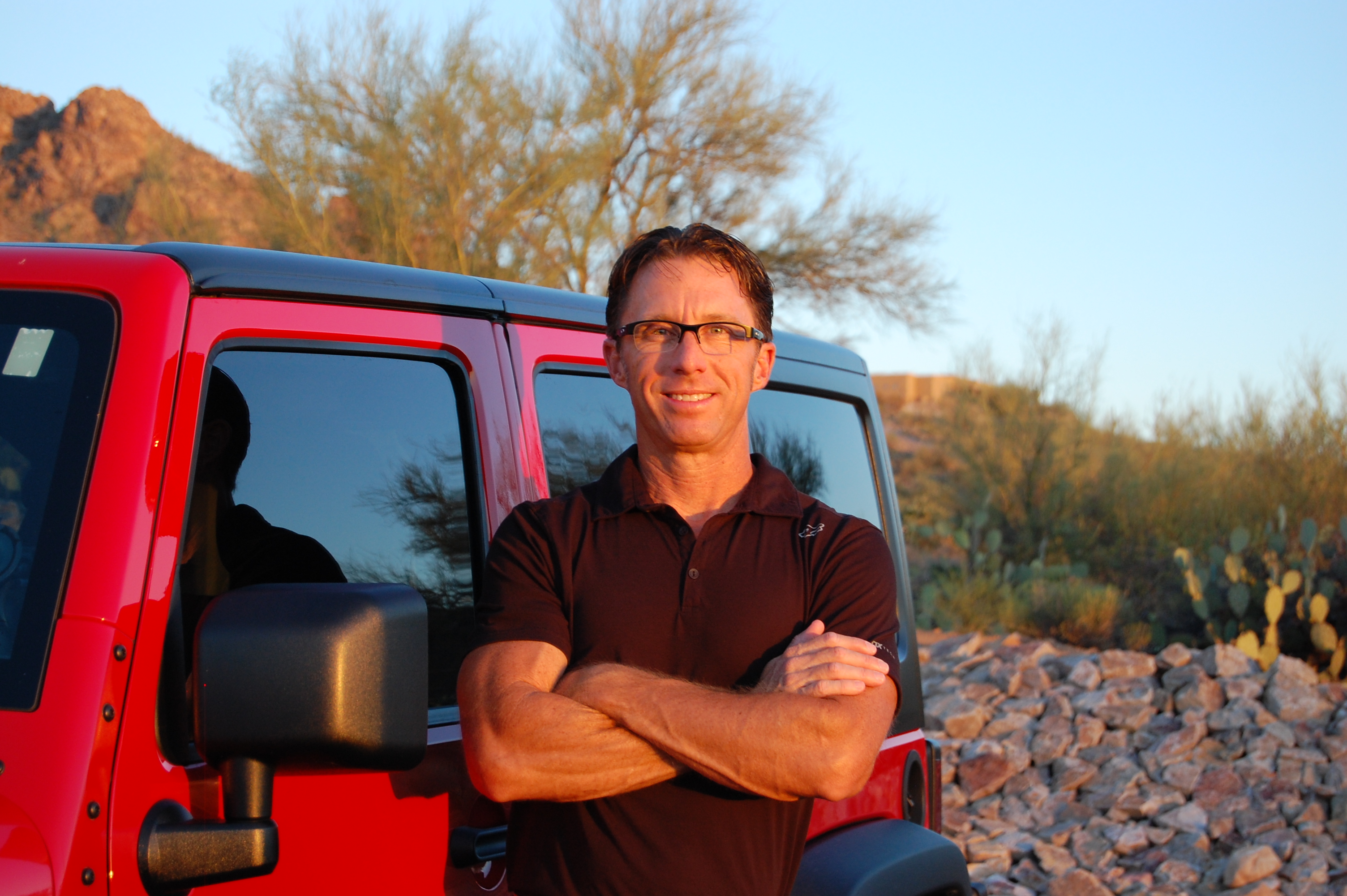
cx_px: 674
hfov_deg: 24.6
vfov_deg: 16.5
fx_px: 3084
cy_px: 448
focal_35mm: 82
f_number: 5.6
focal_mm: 55
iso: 400
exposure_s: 1/100
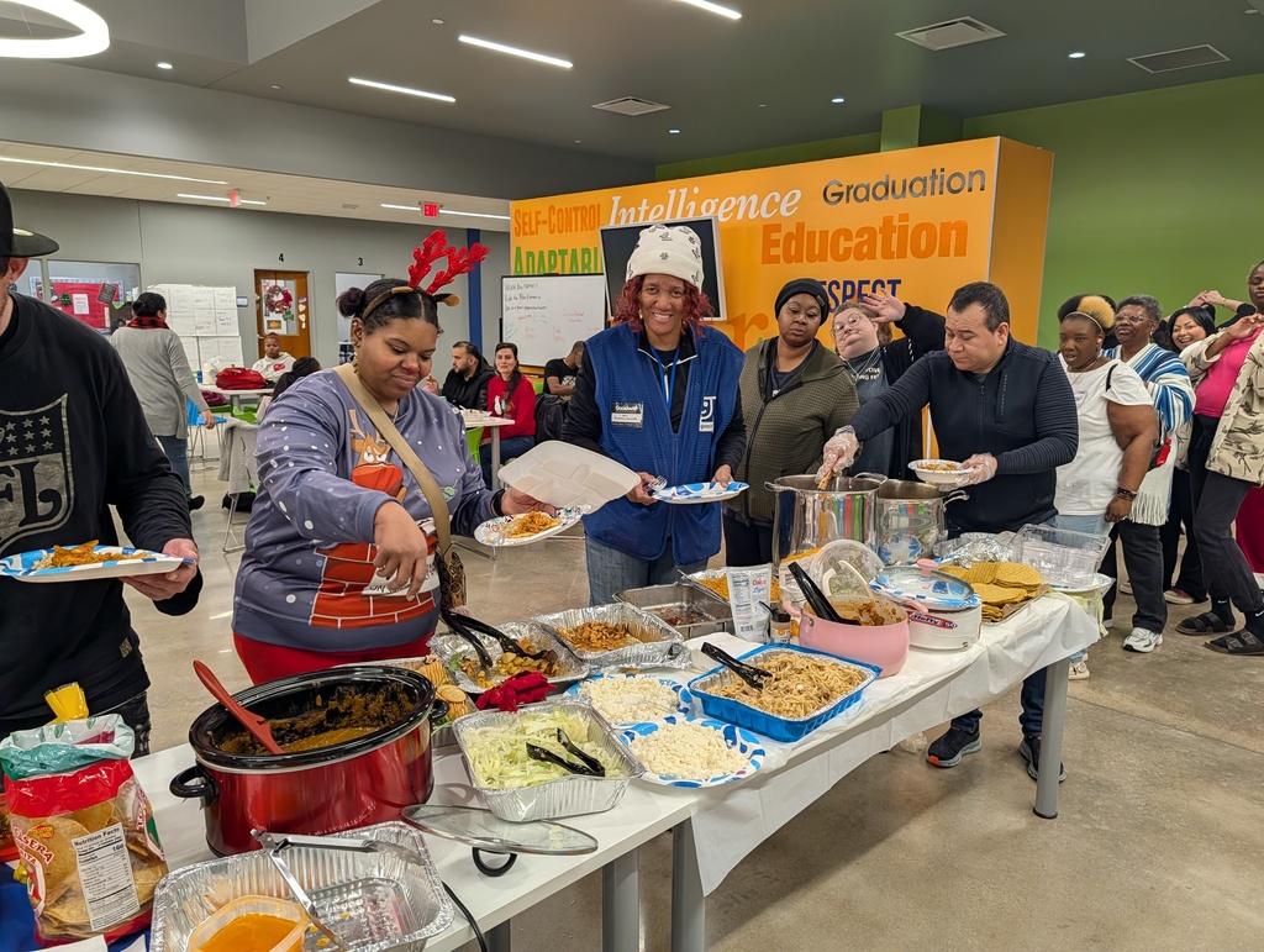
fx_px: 878
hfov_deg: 71.5
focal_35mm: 24
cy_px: 476
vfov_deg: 56.9
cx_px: 632
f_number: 1.68
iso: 229
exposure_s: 1/151
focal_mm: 6.9
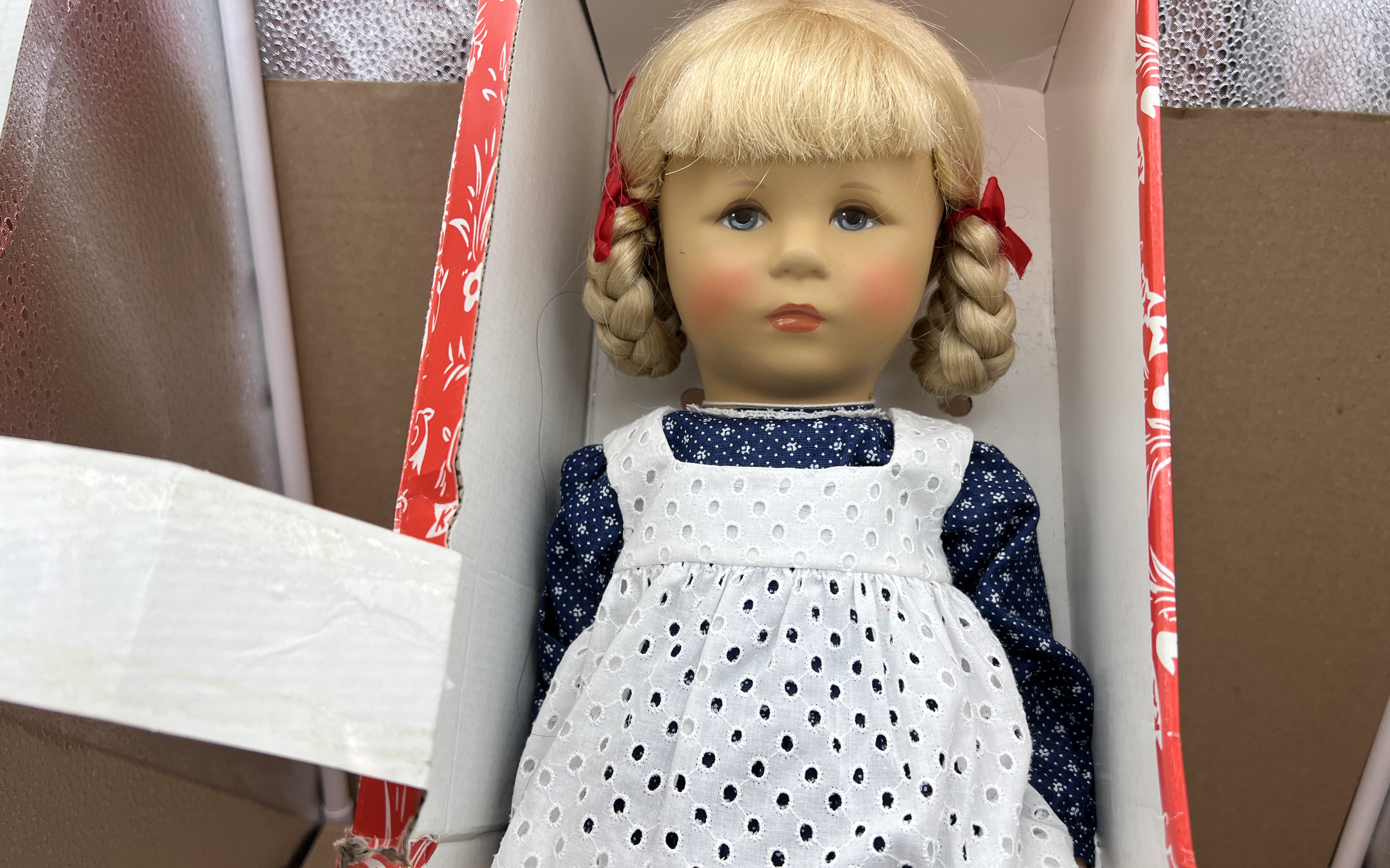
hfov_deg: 66.5
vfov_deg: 44.5
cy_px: 450
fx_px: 1061
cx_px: 700
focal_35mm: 28
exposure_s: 1/284
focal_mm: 5.7
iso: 40
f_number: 1.5
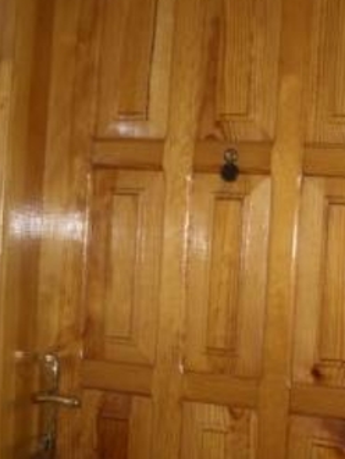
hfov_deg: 21.3
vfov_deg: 28.1
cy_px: 270
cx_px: 224
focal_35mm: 69
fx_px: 916
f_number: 2.8
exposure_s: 1/60
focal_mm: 7.9
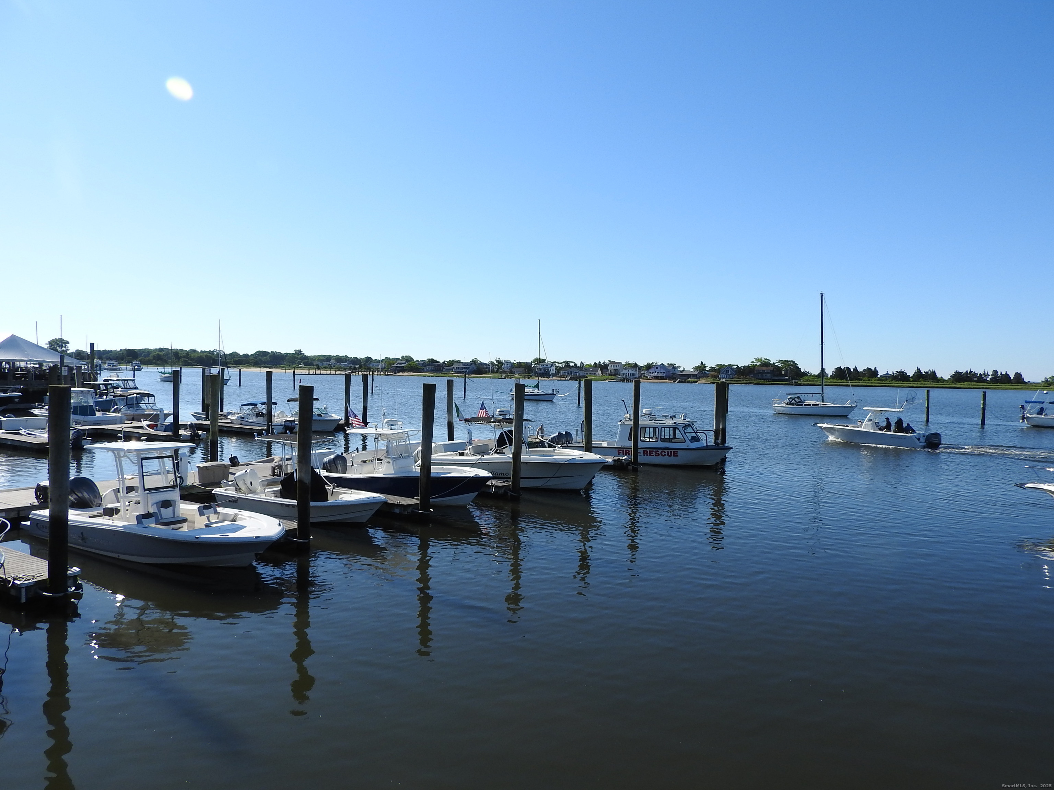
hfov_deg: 71.6
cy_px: 395
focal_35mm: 24
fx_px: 731
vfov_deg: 56.8
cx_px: 527
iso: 100
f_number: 3.3
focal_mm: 4.3
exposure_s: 1/1600
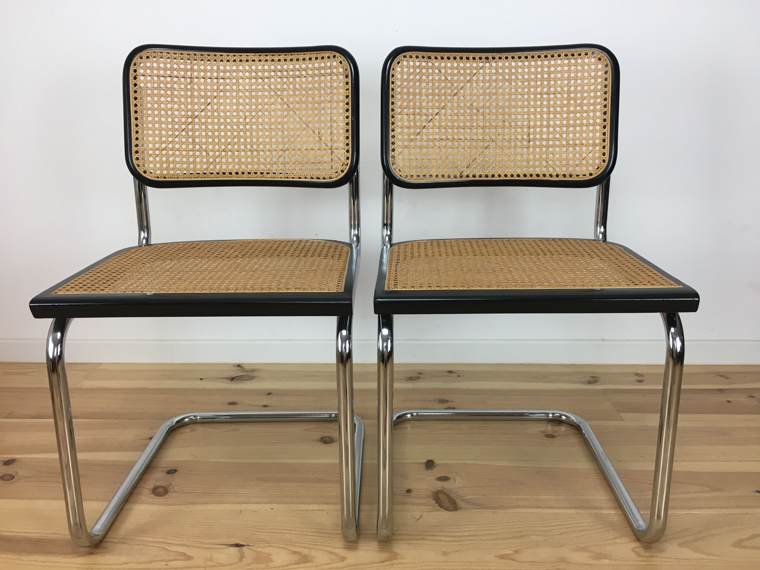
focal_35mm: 29
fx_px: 637
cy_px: 285
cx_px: 380
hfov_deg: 61.7
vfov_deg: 48.2
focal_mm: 4.15
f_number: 2.2
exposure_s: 1/33
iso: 40
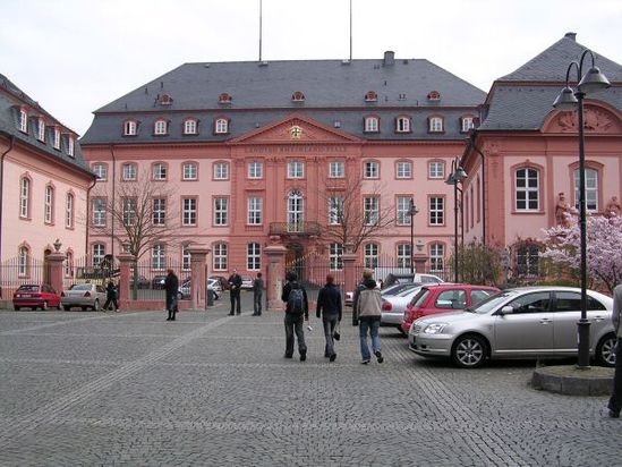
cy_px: 234
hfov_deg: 49.0
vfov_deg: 37.7
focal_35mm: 38
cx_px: 311
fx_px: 683
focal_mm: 5.8
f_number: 2.8
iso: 100
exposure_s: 1/443
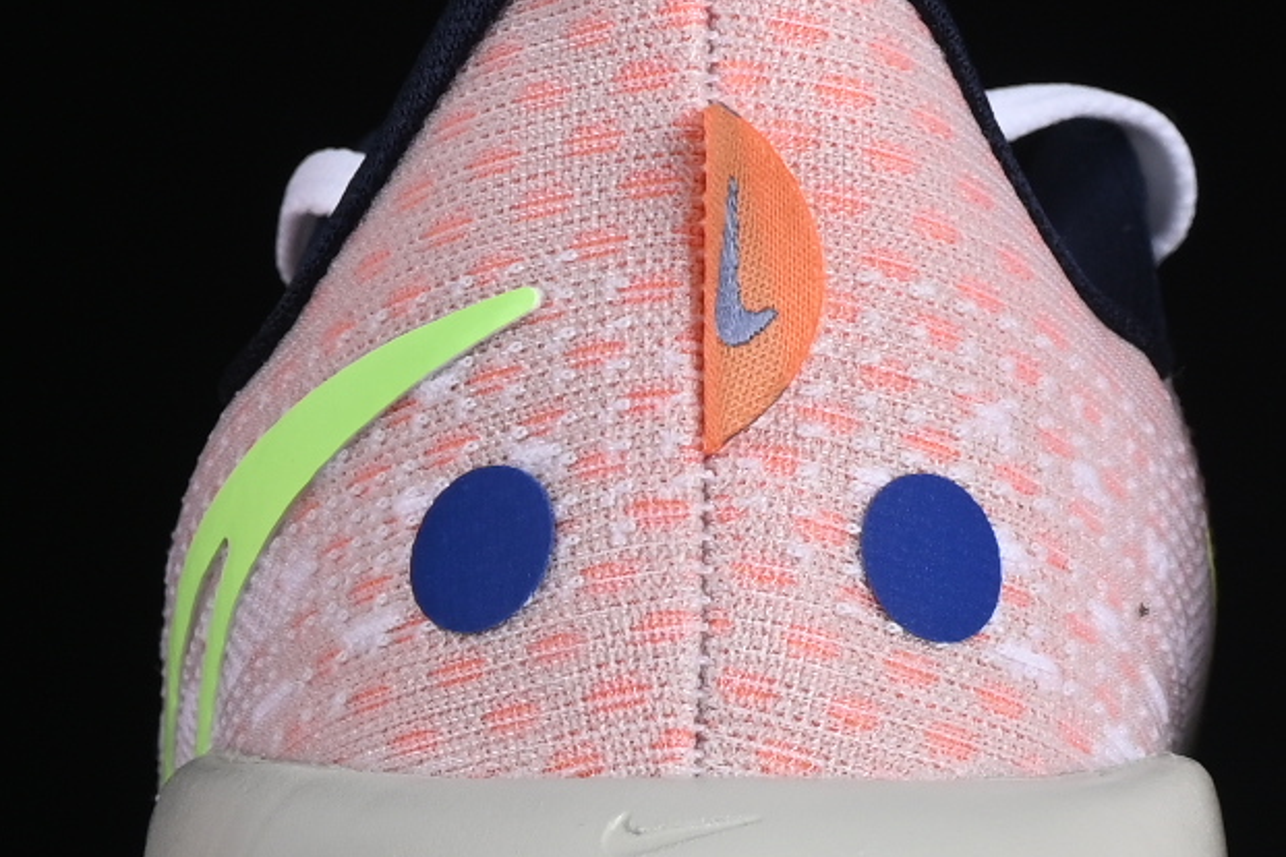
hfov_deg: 6.1
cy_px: 279
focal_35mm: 336
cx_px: 1288
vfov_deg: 4.1
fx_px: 12002
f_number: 8
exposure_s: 1/80
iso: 160
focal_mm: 50
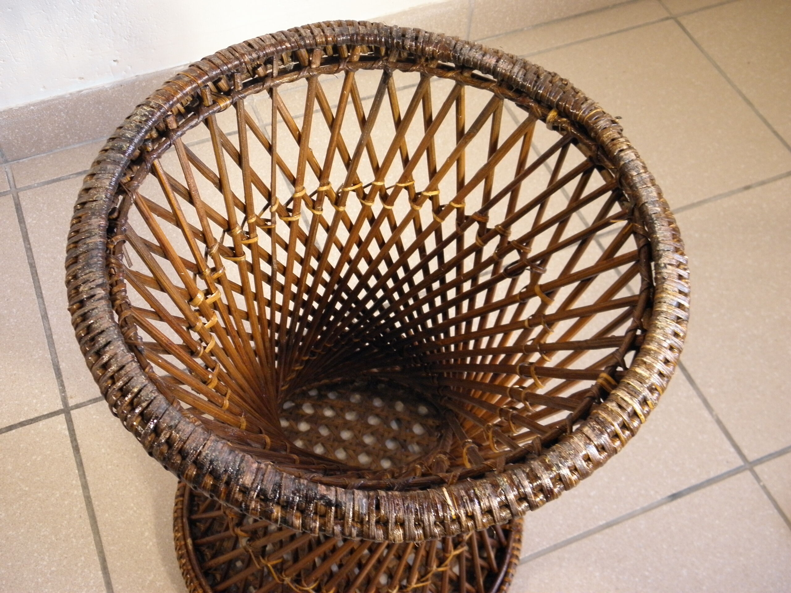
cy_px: 296
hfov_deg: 49.0
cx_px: 396
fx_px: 868
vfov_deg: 37.7
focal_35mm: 38
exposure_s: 1/20
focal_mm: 6.8
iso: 200
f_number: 3.7
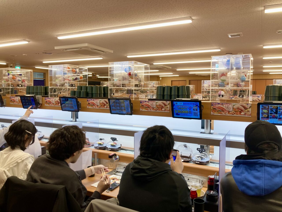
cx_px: 141
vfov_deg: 49.7
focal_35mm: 28
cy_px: 106
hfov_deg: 63.4
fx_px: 228
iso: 32
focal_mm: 3.99
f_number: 1.8
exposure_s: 1/100
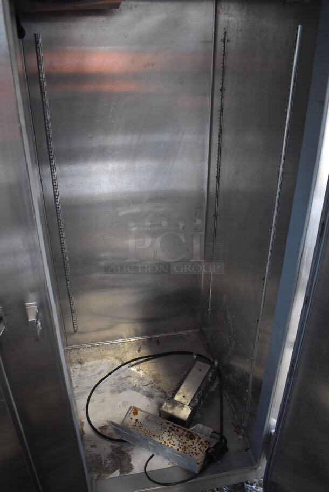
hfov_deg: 48.0
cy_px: 246
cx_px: 164
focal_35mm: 27
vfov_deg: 67.3
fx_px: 370
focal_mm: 18
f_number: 3.5
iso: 1600
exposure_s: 1/125
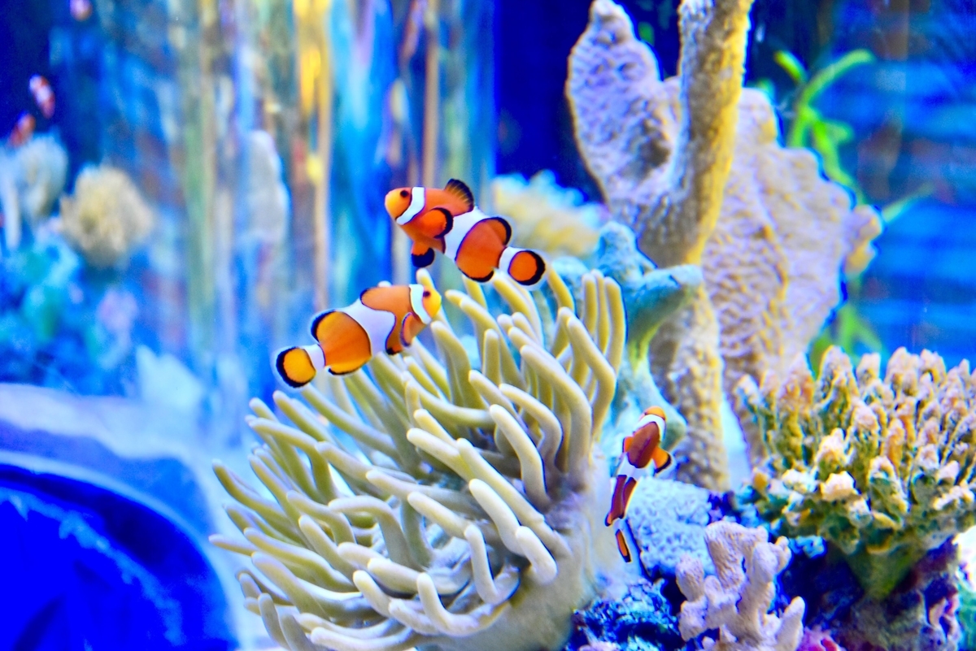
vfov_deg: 21.6
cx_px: 488
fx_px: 1709
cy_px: 326
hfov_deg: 31.9
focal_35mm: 63
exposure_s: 1/60
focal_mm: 42
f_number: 4.8
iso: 900
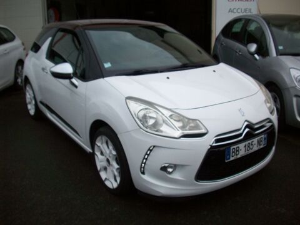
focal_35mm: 37
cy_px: 112
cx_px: 150
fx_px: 321
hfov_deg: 50.1
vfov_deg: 38.7
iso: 80
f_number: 2.8
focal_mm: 6.2
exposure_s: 1/175
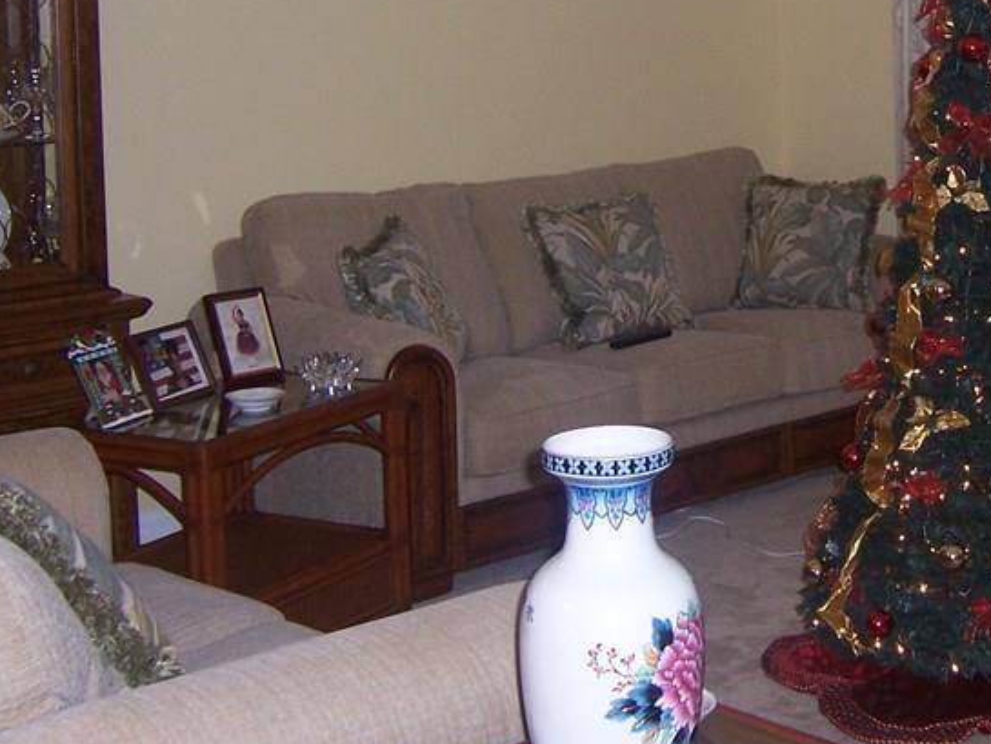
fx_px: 1775
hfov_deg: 30.7
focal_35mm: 62
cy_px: 118
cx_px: 738
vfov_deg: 23.2
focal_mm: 5.5
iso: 140
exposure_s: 1/60
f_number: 2.8
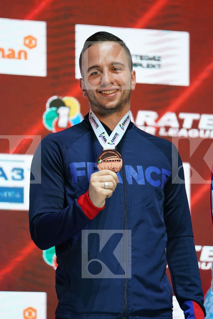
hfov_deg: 4.9
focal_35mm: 280
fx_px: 2485
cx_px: 106
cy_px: 160
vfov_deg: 7.4
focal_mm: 187
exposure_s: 1/250
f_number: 2.8
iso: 500
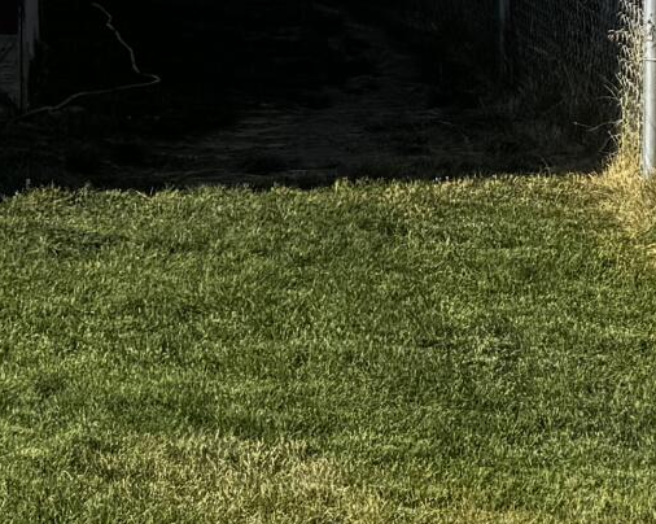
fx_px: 2697
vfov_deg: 10.7
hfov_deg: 10.5
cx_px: -1212
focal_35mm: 139
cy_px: -243
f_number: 1.78
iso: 80
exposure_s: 1/6410
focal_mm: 6.76
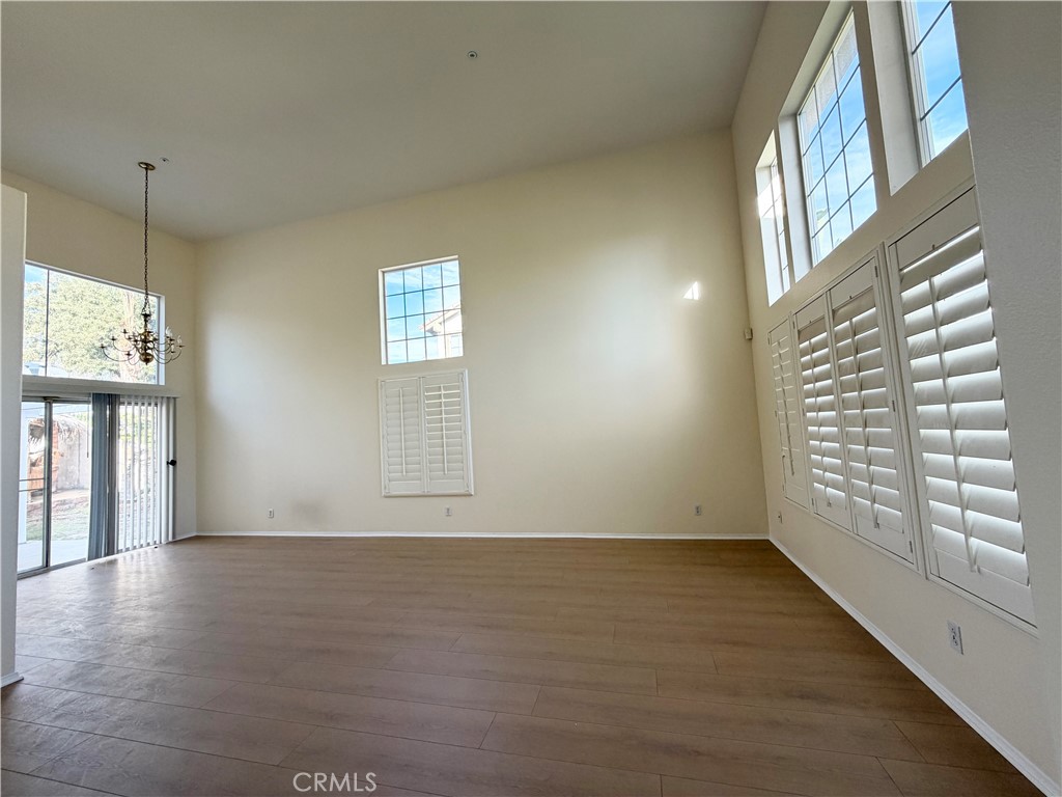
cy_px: 398
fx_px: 430
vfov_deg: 85.7
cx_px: 531
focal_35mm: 14
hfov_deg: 102.1
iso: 100
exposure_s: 1/121
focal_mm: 2.22
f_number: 2.2
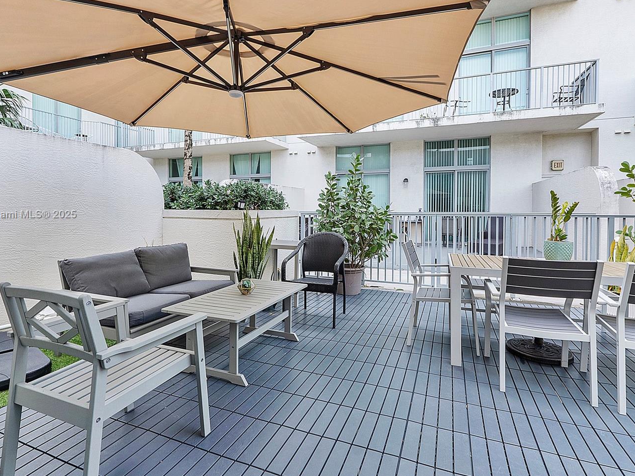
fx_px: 330
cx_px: 314
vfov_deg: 71.4
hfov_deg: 87.8
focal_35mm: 18
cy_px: 215
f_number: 10
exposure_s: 1/25
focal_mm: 10
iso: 200
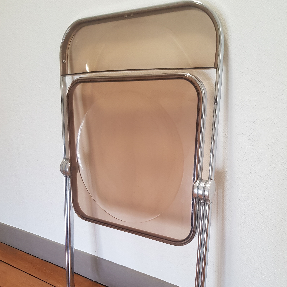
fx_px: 291
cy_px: 183
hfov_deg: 52.5
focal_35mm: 31
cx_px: 143
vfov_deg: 51.8
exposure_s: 1/33
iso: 160
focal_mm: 4.2
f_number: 1.7
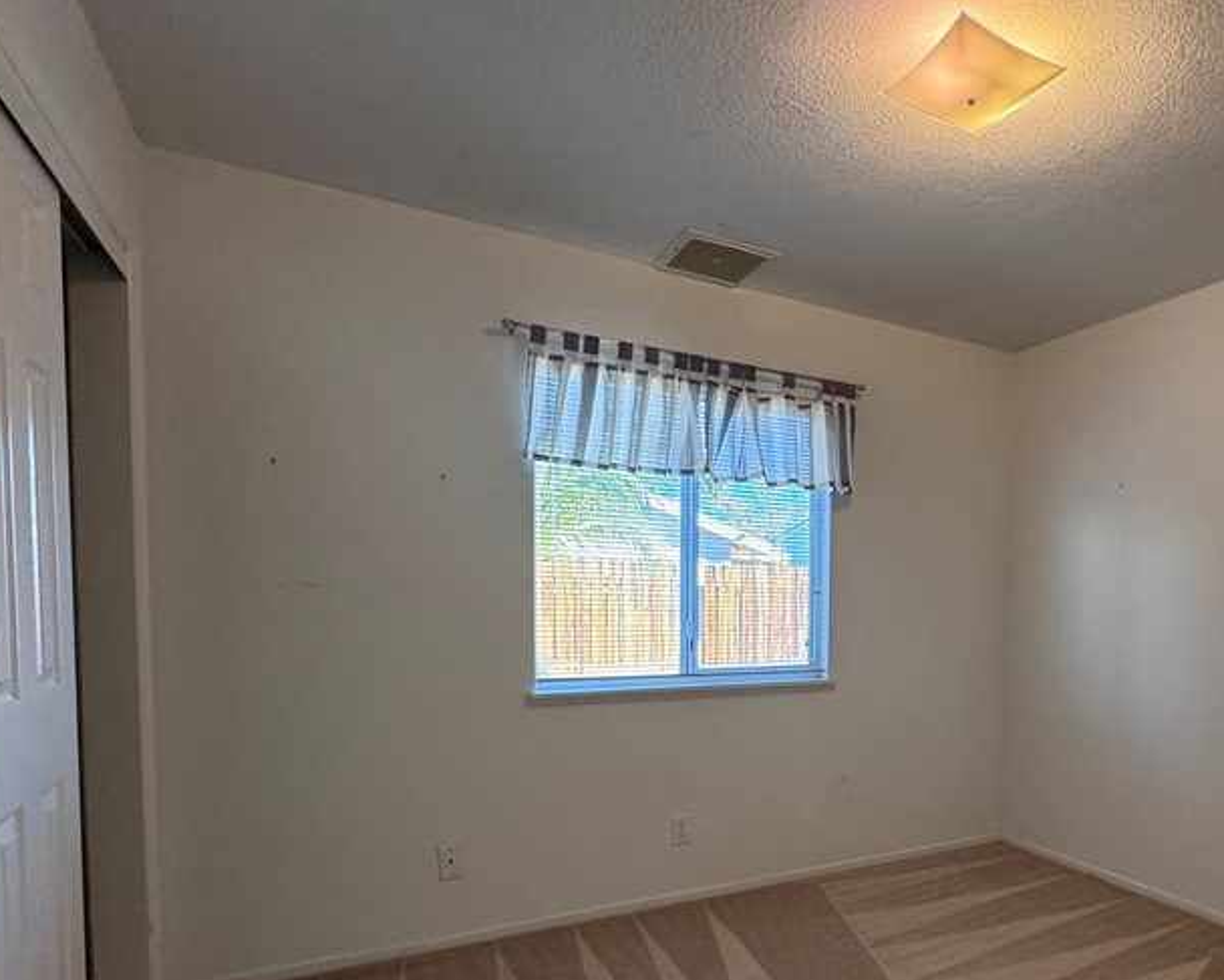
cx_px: 874
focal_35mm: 23
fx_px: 834
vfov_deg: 59.7
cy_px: 642
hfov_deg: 69.1
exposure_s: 1/120
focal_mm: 2.22
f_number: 2.2
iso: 250
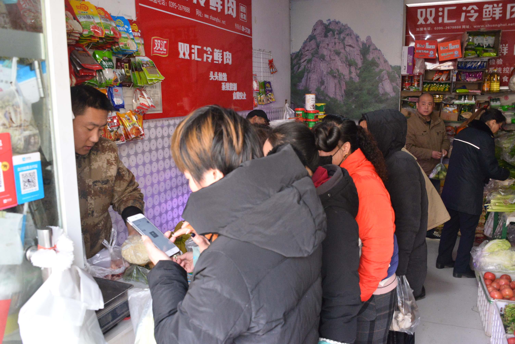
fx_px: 458
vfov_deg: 41.1
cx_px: 258
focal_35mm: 32
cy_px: 172
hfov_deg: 58.7
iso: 5000
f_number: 8
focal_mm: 32
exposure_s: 1/60
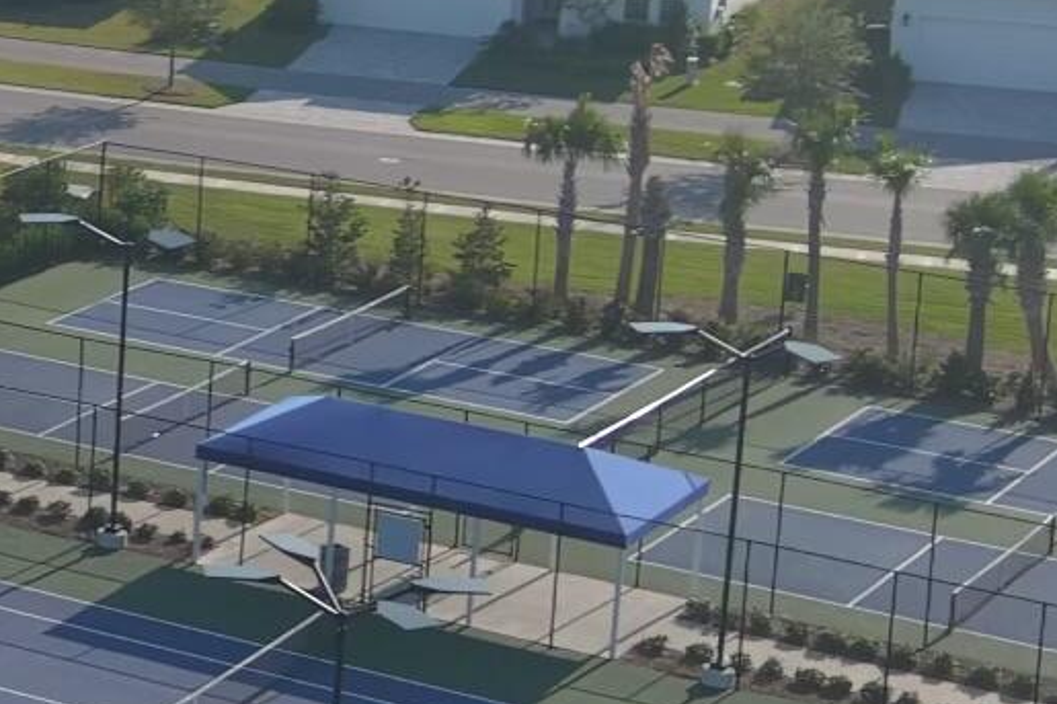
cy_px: 142
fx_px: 4520
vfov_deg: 8.9
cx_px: -940
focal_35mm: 154
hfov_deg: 12.1
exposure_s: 1/1000
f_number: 2.8
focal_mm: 10.08
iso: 100
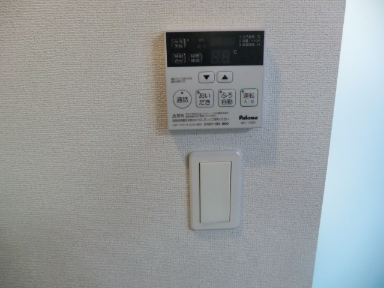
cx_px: 192
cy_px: 144
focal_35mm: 24
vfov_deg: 56.8
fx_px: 266
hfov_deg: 71.6
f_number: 3.2
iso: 400
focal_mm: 4.3
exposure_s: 1/60
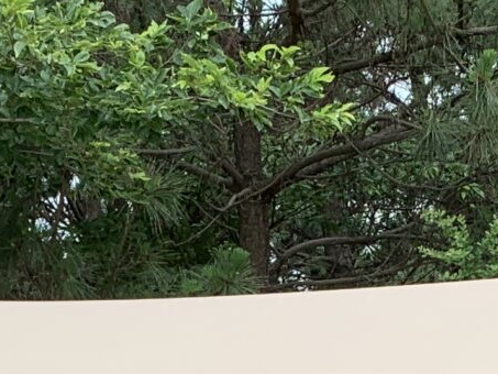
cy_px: 720
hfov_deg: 13.4
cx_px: 372
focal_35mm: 147
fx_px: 2115
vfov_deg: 9.5
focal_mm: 4.25
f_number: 1.8
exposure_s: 1/669
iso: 25
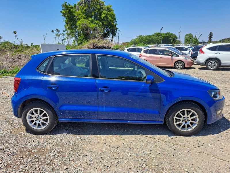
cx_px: 115
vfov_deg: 56.8
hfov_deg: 71.6
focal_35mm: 24
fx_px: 159
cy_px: 86
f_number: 1.8
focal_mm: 5.23
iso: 50
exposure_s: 1/1160
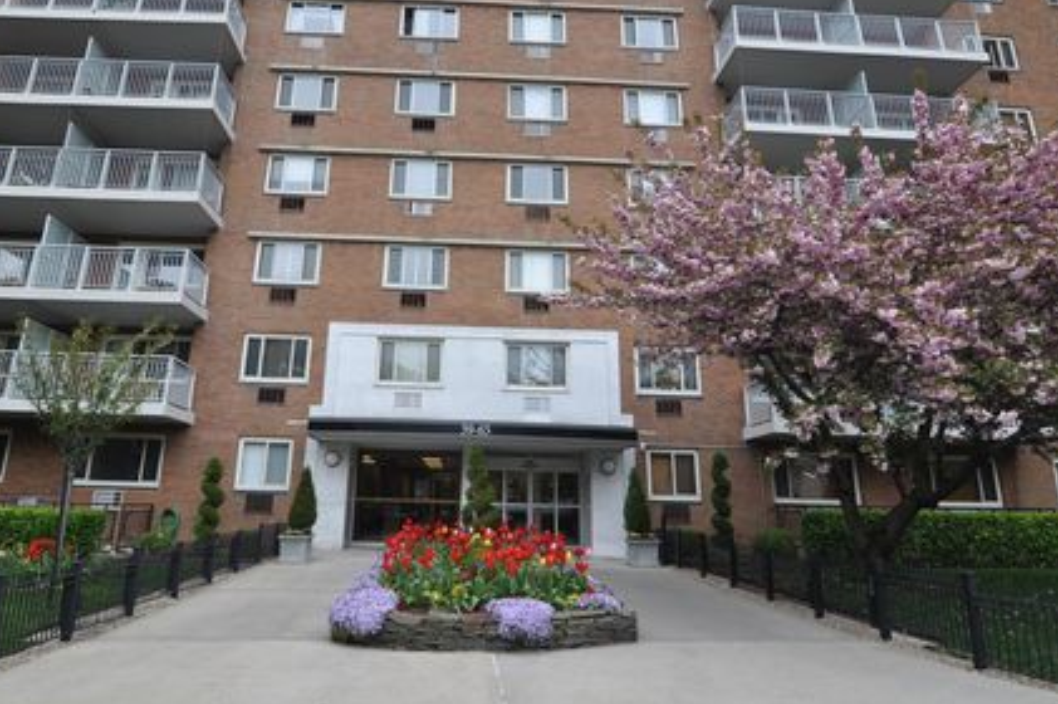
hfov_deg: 84.9
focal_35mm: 20
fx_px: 575
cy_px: 342
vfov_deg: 62.9
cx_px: 477
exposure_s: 1/160
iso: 200
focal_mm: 11
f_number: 6.3
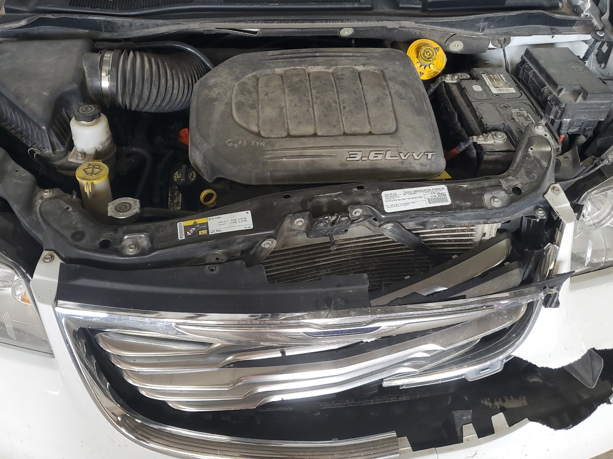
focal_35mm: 30
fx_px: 531
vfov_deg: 46.7
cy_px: 200
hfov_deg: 60.0
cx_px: 304
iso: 59
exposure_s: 1/60.2
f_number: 1.5
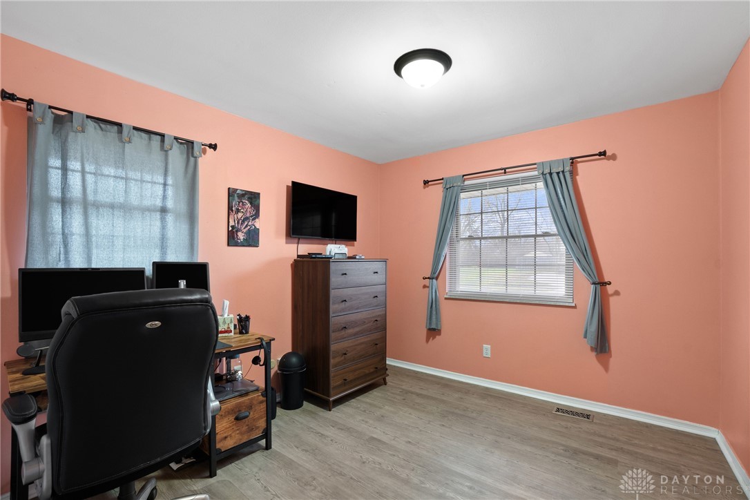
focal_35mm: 15
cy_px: 250
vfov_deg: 77.3
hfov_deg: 100.4
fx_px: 312
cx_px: 375
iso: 400
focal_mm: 10
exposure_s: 2
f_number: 9
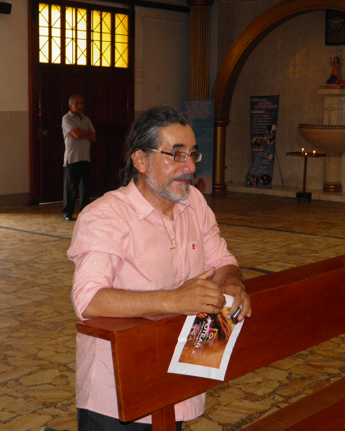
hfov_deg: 26.2
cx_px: 168
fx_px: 741
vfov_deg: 32.5
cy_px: 217
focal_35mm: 58
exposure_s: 1/60
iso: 100
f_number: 3.3
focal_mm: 7.9
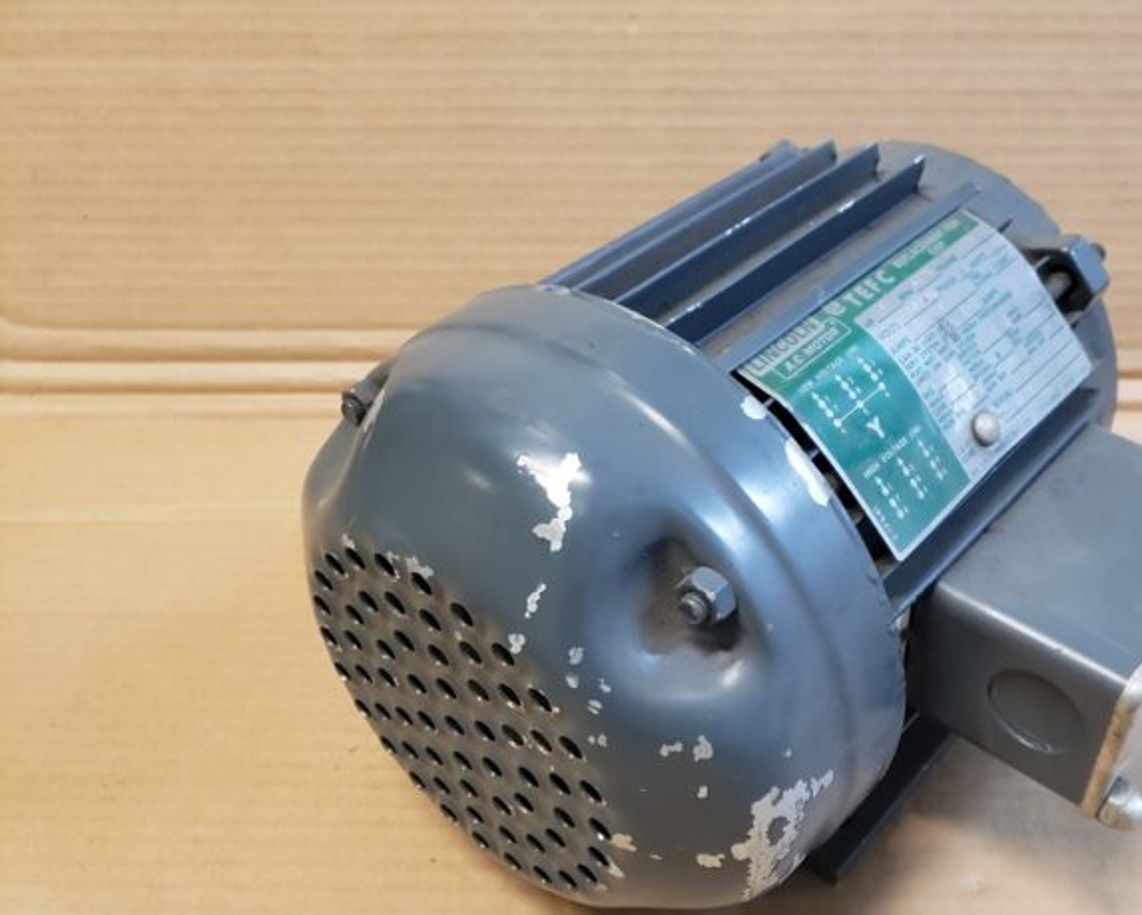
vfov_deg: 43.3
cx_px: 763
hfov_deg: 51.8
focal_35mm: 34
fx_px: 1150
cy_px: 528
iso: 250
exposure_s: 1/20
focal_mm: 4.3
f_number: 1.5
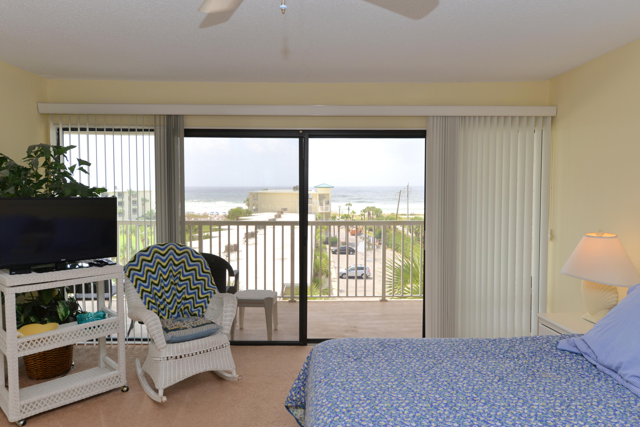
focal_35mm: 24
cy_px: 214
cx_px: 320
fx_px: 427
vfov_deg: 53.2
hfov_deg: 73.7
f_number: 5.6
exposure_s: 1/125
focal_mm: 24
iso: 100
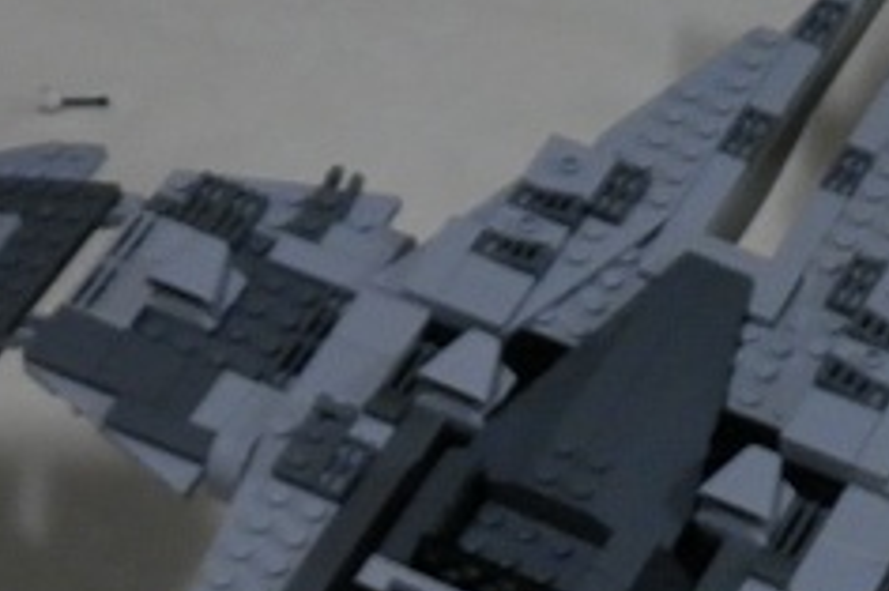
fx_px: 3825
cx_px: 501
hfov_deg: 13.3
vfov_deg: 8.6
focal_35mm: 155
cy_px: 994
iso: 200
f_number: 3.5
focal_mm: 7.9
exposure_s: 1/15
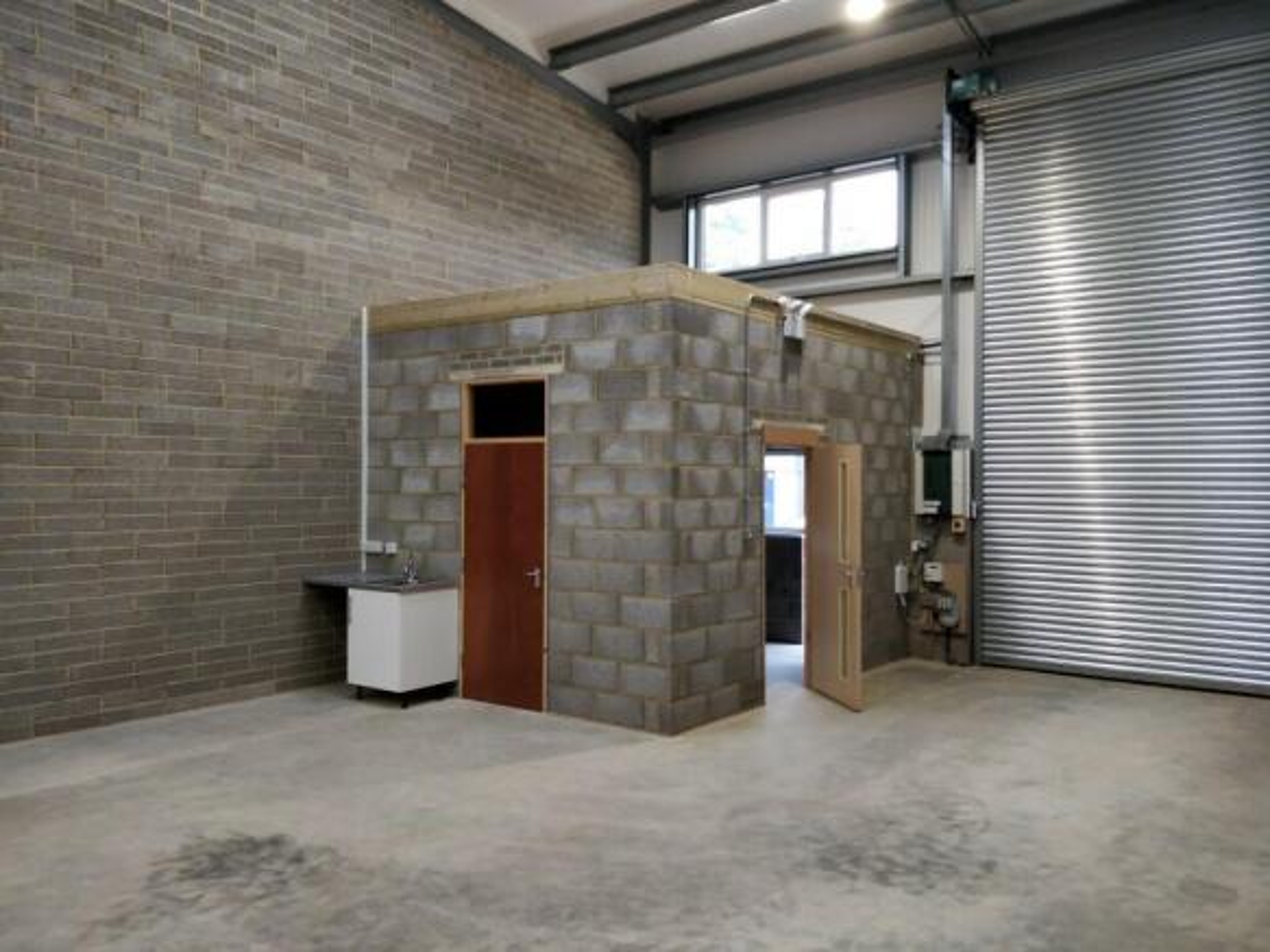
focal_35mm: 24
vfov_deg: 56.8
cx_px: 635
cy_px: 476
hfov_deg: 71.6
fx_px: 880
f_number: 1.7
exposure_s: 1/100
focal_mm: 4.1
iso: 250
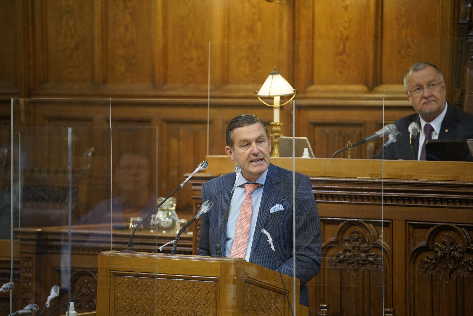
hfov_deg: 10.3
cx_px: 236
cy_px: 158
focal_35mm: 200
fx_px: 2628
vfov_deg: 6.9
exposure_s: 1/250
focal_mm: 200
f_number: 2.8
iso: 2500
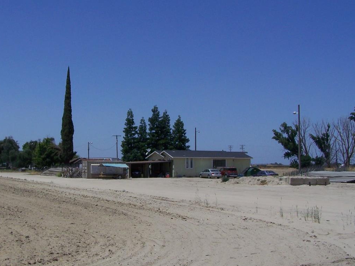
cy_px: 129
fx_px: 574
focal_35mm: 56
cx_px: 131
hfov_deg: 34.2
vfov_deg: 26.1
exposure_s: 1/640
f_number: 5.6
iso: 64
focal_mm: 6.3
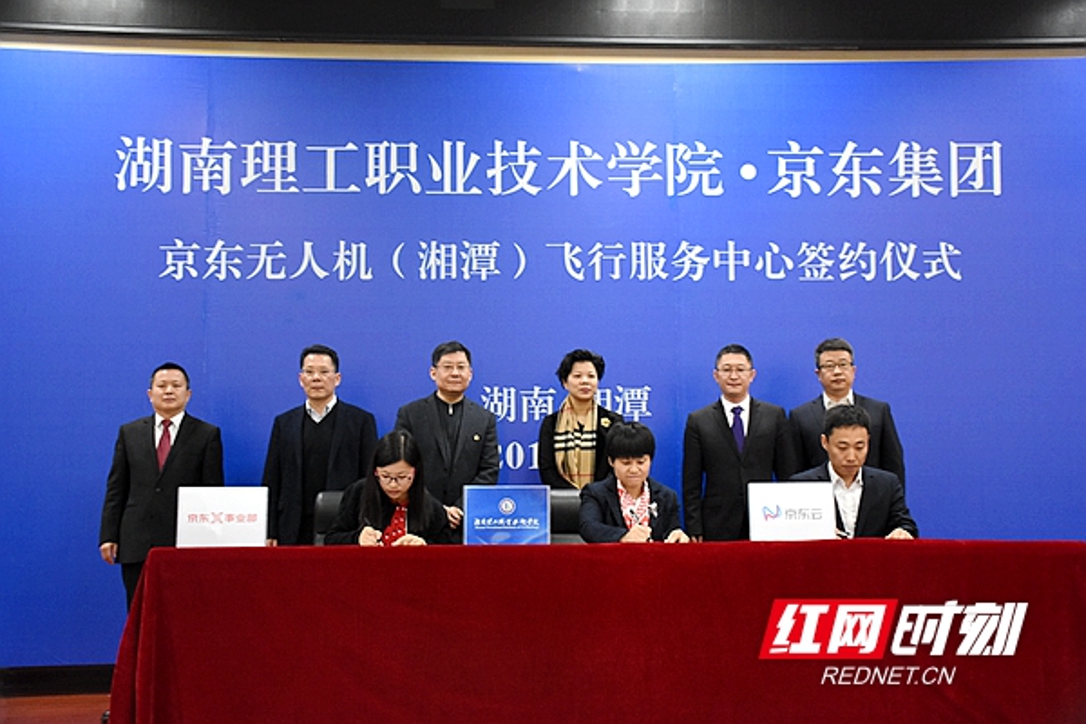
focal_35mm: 40
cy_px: 362
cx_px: 543
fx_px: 1222
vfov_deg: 33.0
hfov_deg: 47.9
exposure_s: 1/40
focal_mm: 27
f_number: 4
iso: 2500
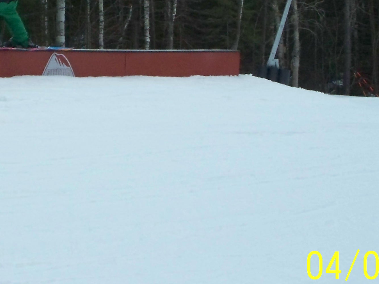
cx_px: 77
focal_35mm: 91
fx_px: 996
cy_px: 5
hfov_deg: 21.3
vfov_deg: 15.9
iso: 400
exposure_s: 1/1000
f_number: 5.6
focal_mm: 7.8
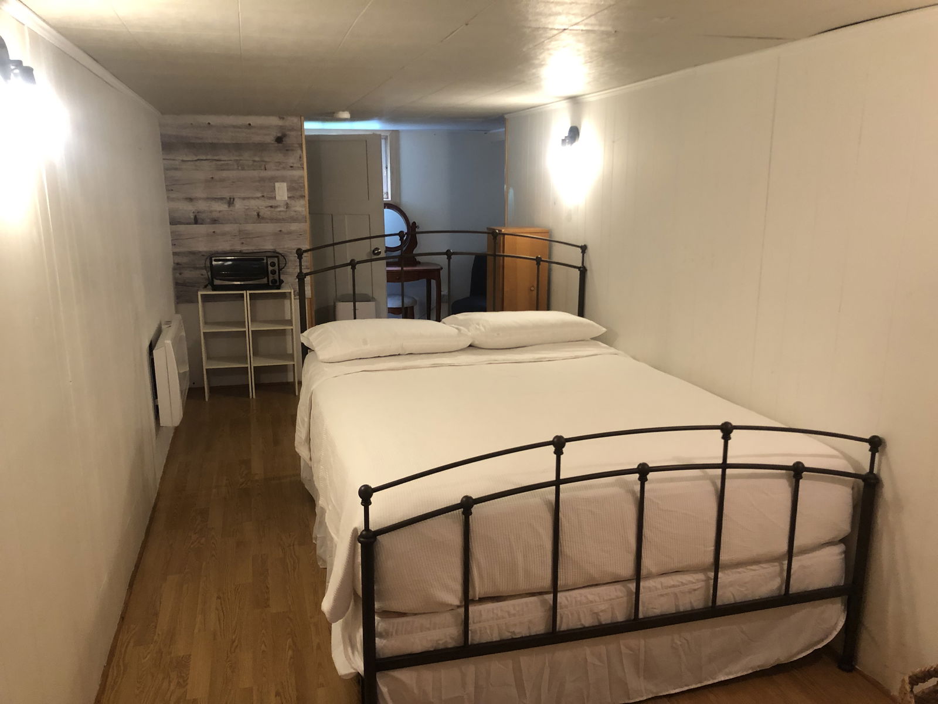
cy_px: 352
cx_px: 469
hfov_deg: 63.4
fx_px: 759
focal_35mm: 28
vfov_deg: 49.7
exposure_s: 1/15
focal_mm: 3.99
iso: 100
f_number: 1.8
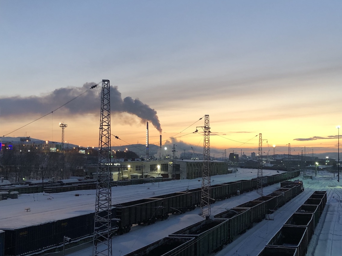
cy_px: 160
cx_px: 237
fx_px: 435
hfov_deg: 42.2
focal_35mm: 44
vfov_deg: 32.7
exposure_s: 1/17
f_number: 1.8
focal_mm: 3.99
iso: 40
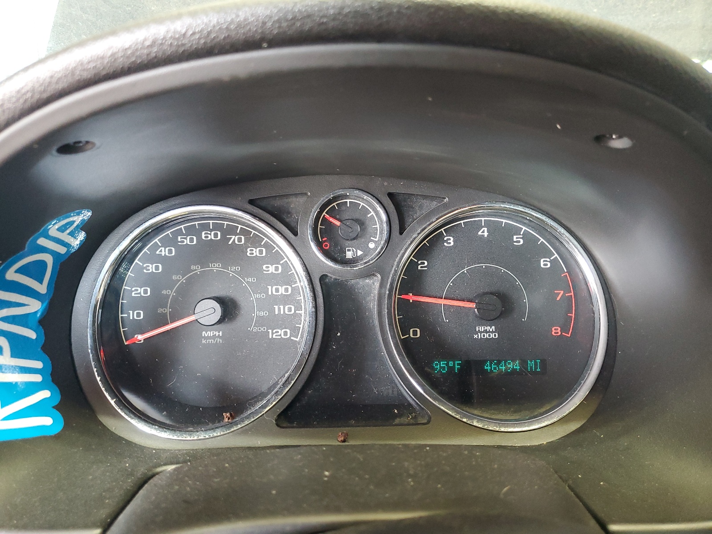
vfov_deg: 53.1
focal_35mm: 26
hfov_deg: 67.3
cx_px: 356
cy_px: 267
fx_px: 535
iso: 288
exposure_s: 1/40
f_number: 1.5
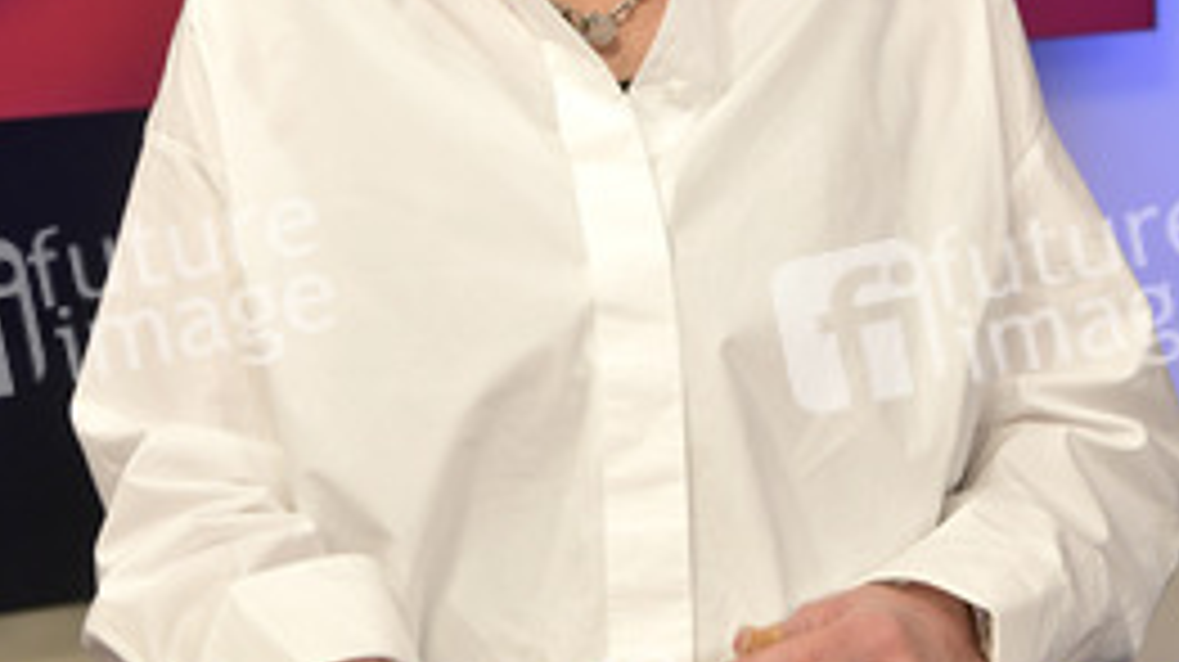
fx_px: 2250
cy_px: 81
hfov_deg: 29.4
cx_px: 594
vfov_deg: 16.5
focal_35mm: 72
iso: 2000
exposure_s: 1/200
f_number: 5.6
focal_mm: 45
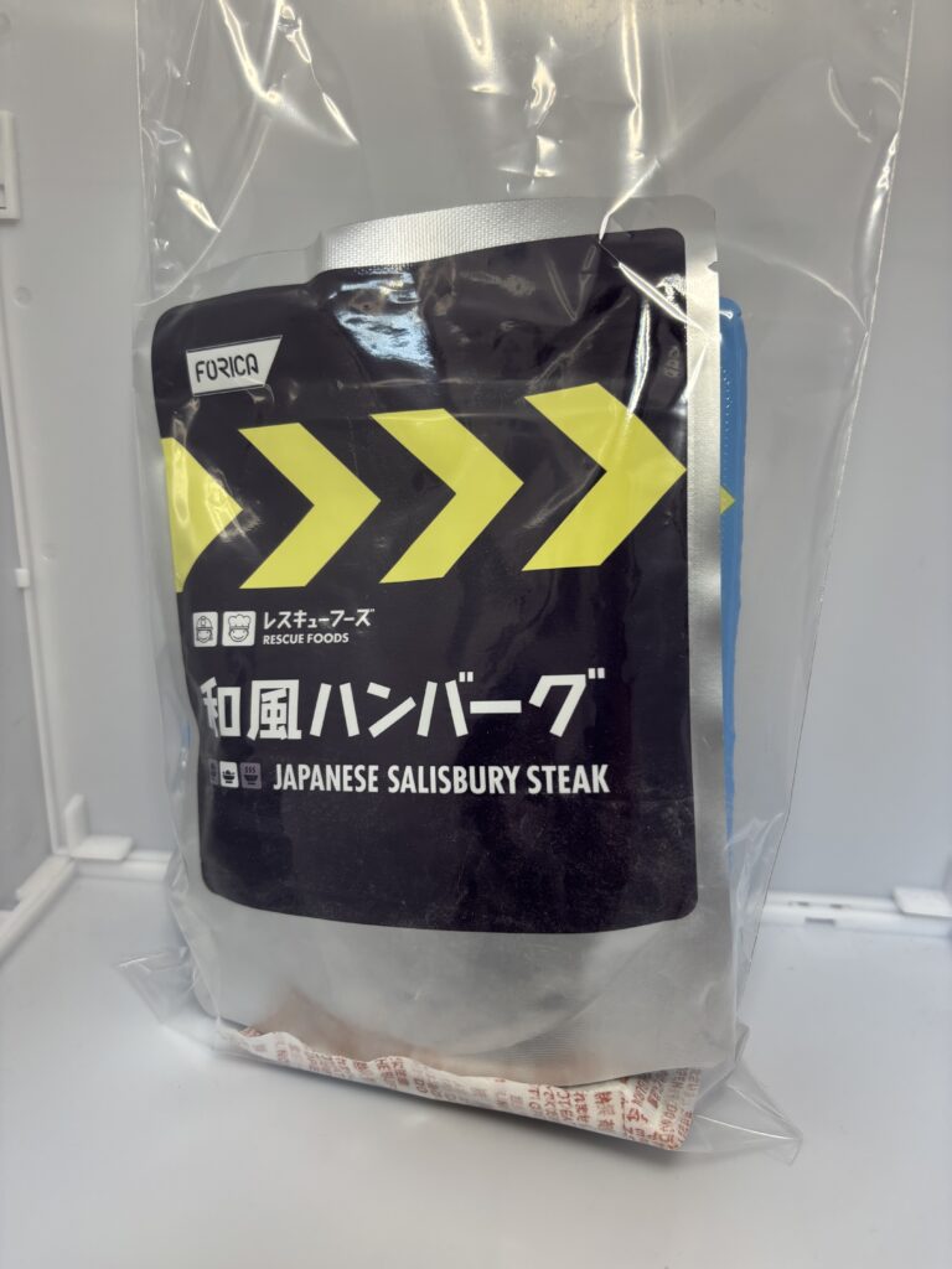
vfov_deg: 67.3
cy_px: 634
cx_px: 476
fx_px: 953
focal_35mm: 26
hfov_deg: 53.1
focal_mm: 5.96
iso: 100
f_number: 1.6
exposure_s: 1/121
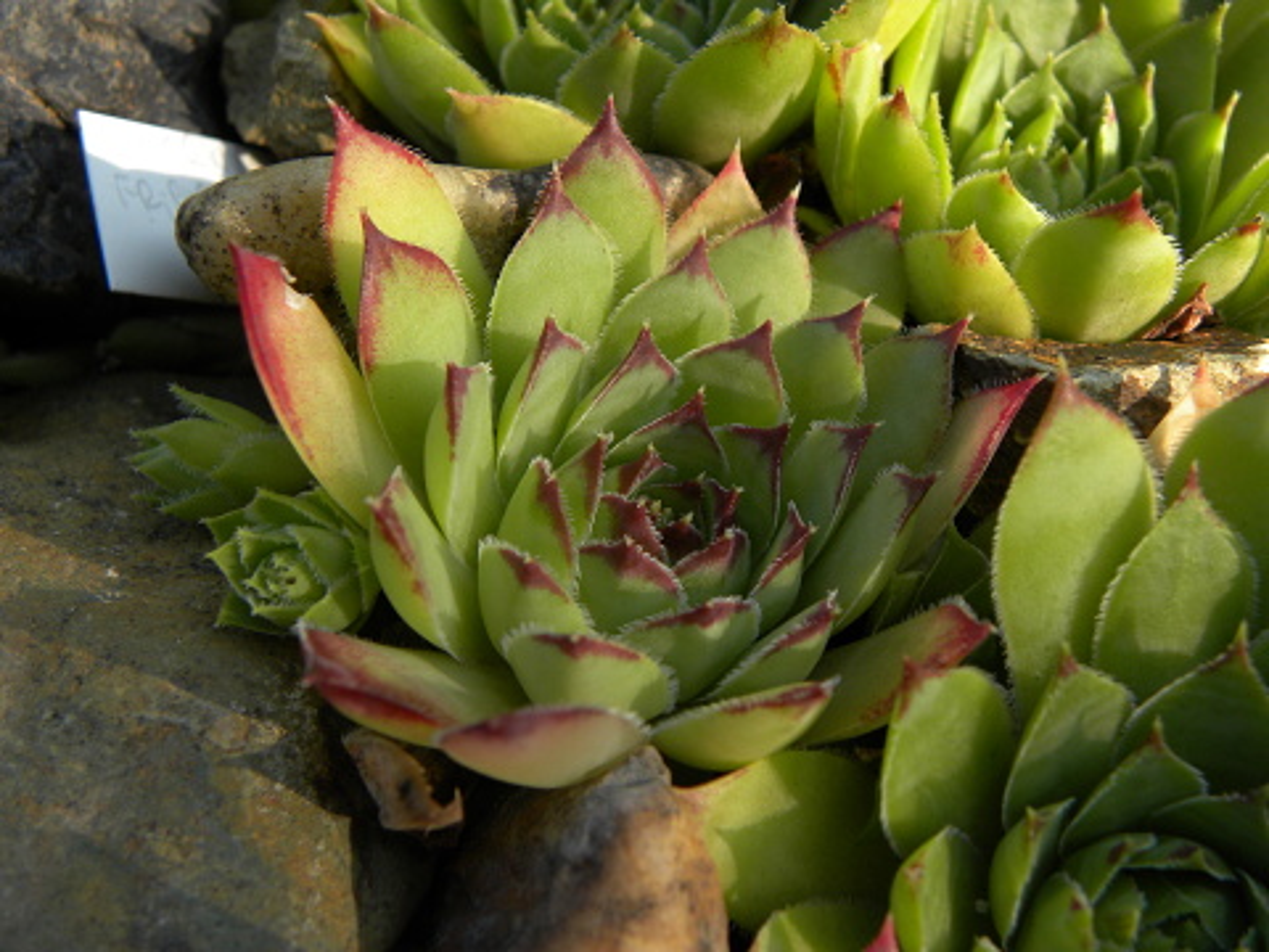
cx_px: 634
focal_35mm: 52
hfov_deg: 36.8
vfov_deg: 28.0
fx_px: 1906
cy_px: 476
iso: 100
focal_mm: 9.2
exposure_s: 1/200
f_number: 4
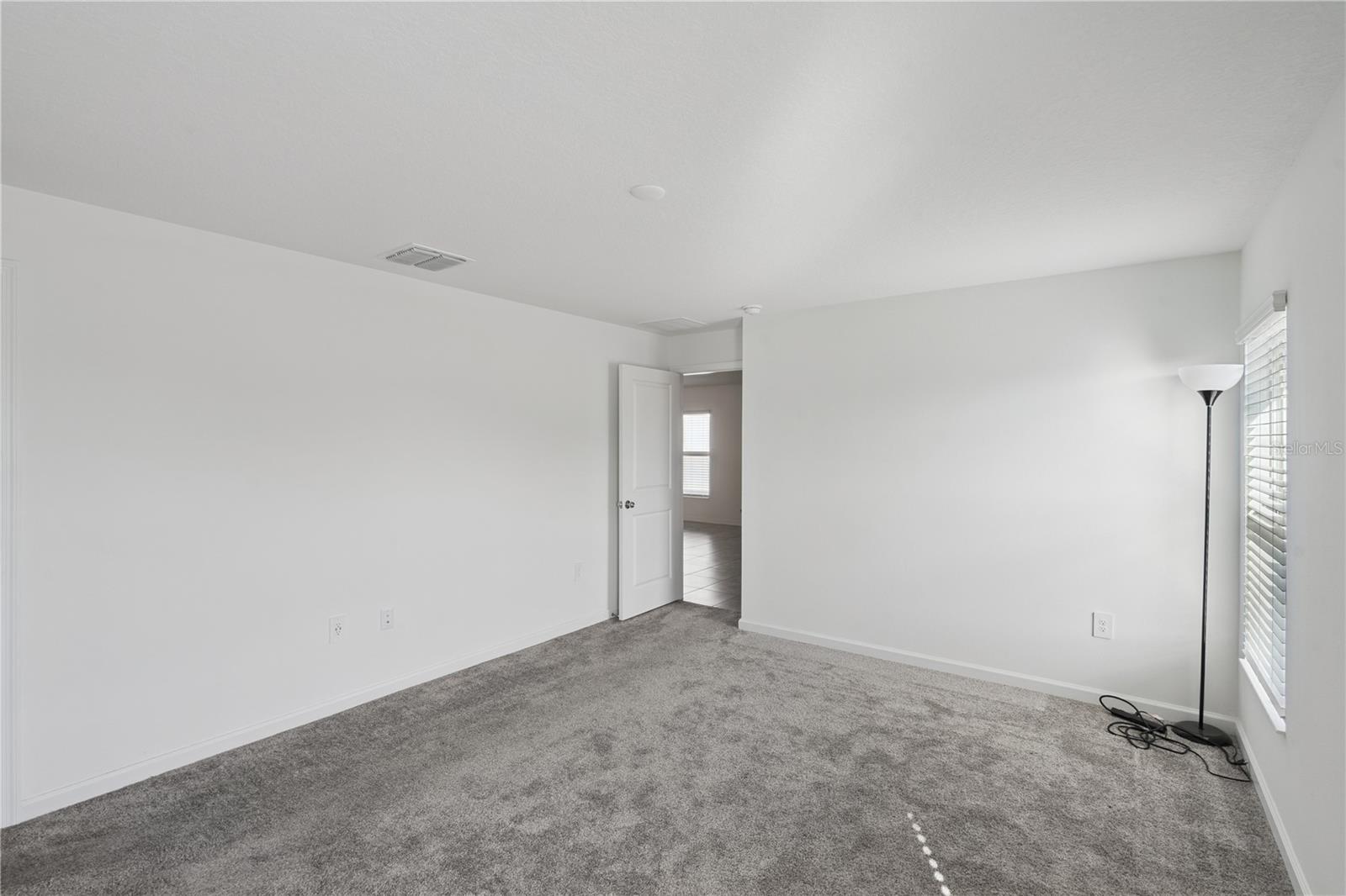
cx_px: 673
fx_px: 598
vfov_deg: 73.7
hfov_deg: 96.7
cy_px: 448
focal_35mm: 16
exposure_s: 1/160
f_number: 9
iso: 100
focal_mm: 16
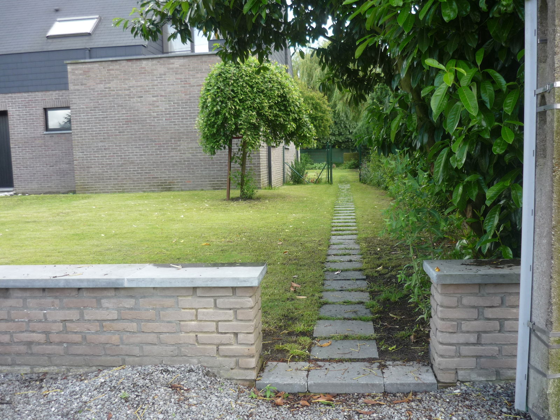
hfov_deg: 55.4
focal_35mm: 33
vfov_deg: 42.9
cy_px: 210
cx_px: 280
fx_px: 534
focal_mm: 5.5
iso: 100
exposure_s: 1/125
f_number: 2.8
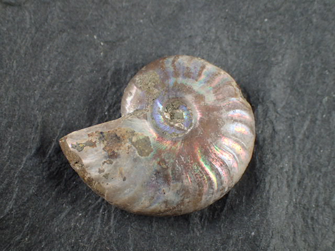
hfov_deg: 38.9
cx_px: 168
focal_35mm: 49
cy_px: 126
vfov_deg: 29.7
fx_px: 474
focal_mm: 8.99
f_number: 3.2
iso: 320
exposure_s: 1/200
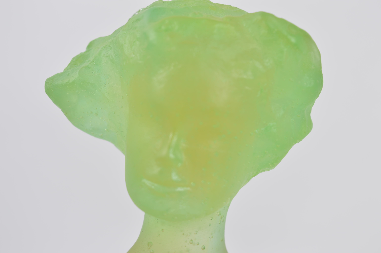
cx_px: 190
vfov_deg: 17.5
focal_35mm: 78
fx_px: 825
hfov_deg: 26.0
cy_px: 126
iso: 100
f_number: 9
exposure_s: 1/100
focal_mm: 52
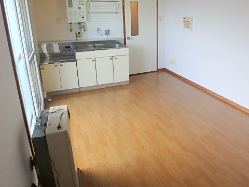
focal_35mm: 28
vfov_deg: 49.5
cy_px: 78
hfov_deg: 62.7
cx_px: 154
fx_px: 201
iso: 160
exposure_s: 1/60
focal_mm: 3.7
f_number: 3.5
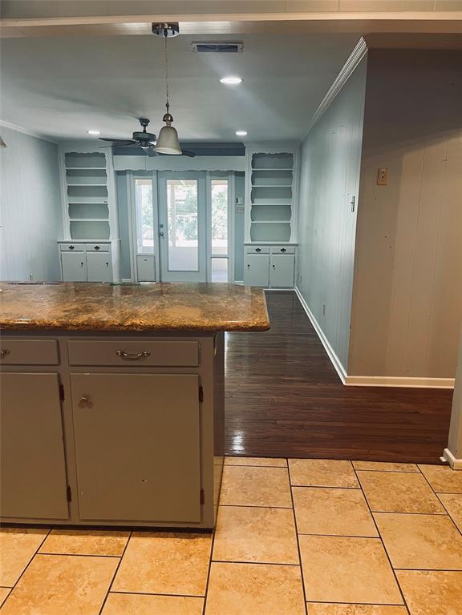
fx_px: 445
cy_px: 308
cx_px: 231
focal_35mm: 25
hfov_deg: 54.9
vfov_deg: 69.4
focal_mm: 5.1
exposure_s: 1/60
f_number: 1.6
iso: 200
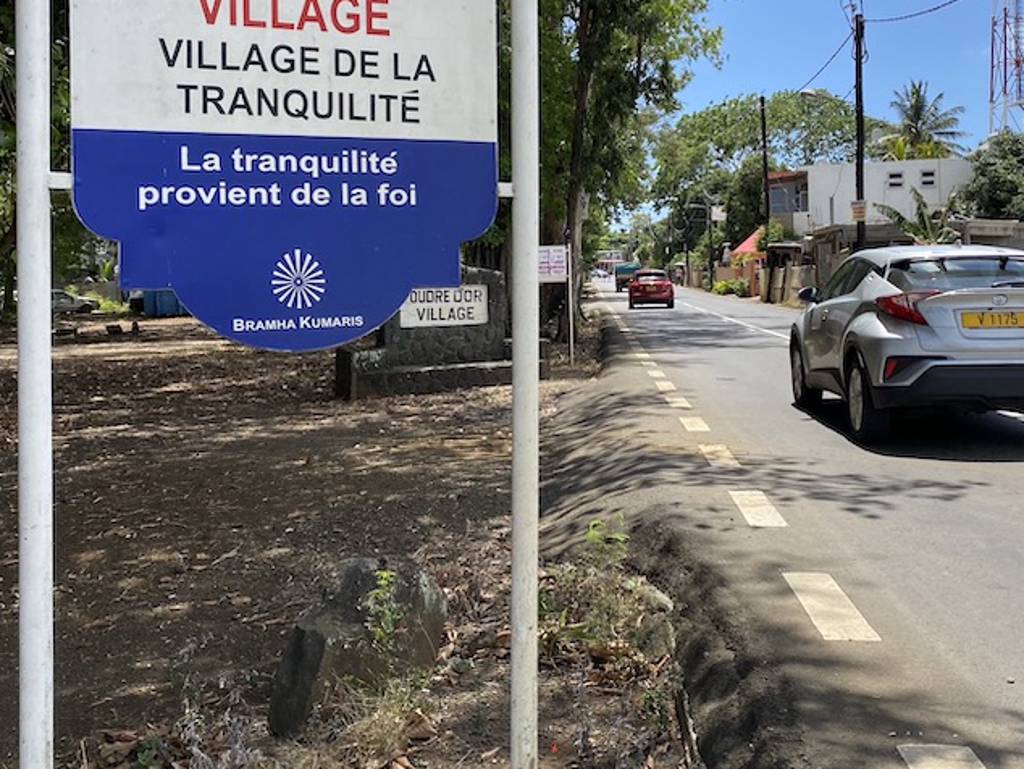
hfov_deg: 45.6
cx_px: 604
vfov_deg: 35.0
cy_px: 288
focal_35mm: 41
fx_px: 1213
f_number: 1.8
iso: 32
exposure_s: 1/2070
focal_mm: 4.25
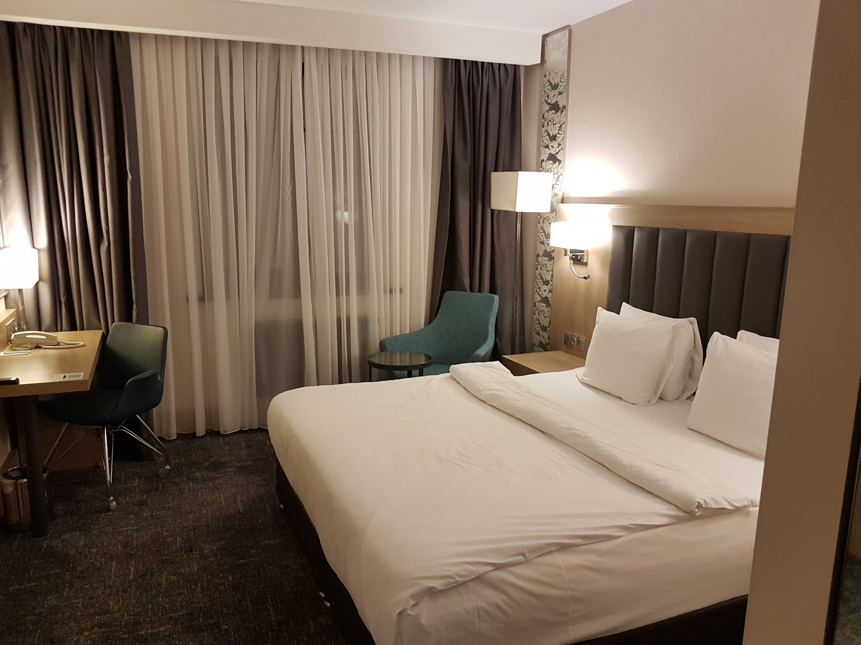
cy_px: 322
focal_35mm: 26
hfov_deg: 67.3
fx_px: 647
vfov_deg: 53.1
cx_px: 430
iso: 160
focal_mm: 4.2
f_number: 1.7
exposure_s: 1/24
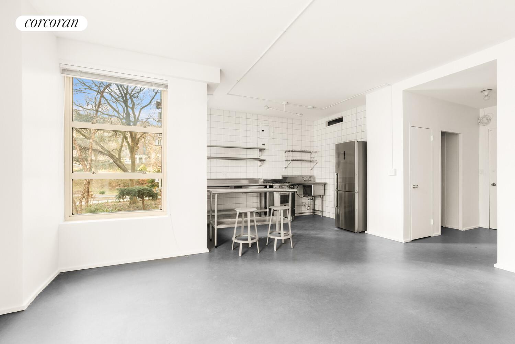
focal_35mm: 16
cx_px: 258
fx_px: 229
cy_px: 172
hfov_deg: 96.7
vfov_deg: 73.7
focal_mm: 16
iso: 320
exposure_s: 1/1.25
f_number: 11
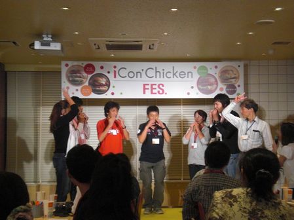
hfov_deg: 30.7
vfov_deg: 23.3
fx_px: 535
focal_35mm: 63
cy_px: 110
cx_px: 147
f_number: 4
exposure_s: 1/80
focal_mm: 10.4
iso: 400
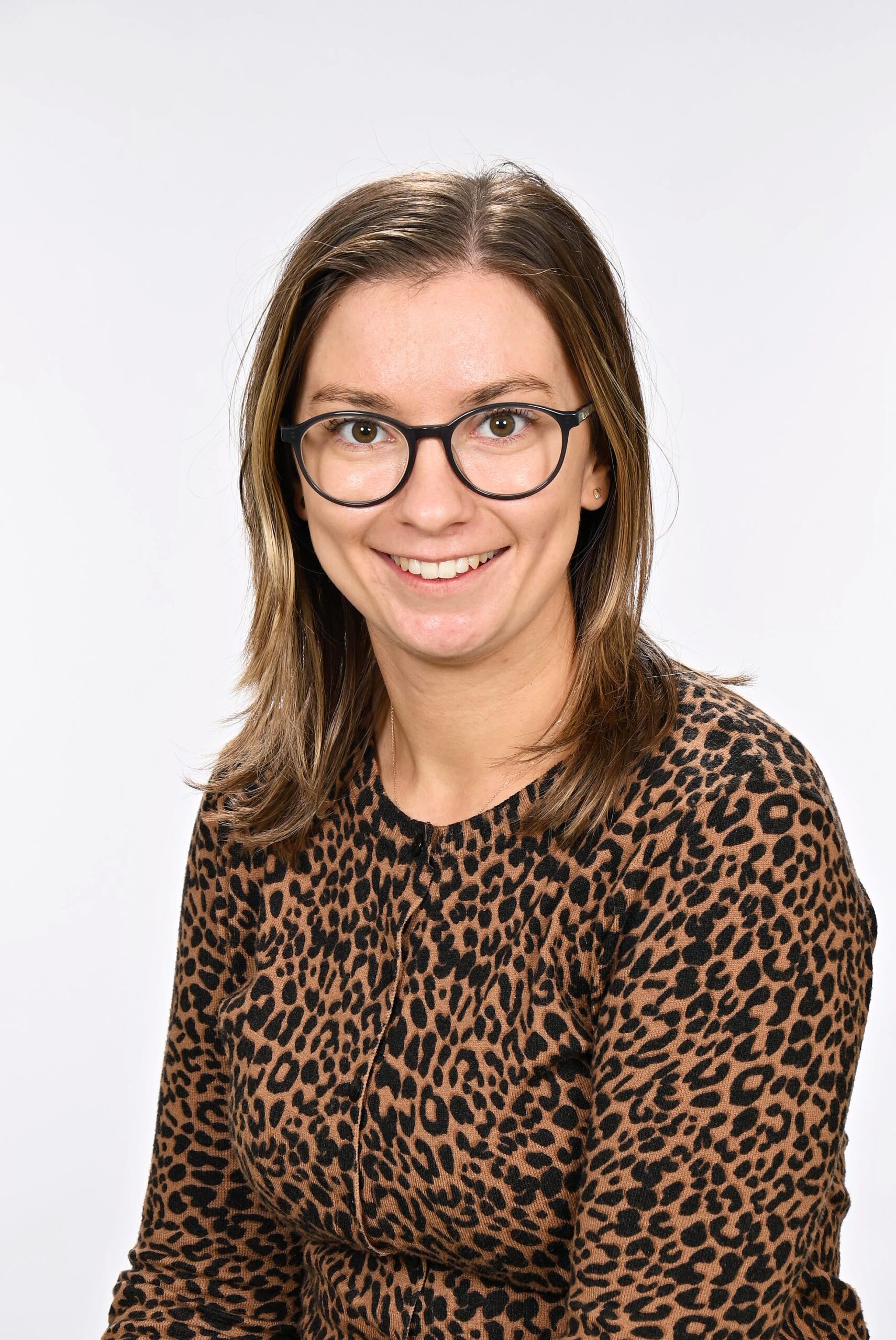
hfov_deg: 9.4
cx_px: 448
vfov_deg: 14.0
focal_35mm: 147
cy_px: 670
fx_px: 5478
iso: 200
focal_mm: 98
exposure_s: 1/125
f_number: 11
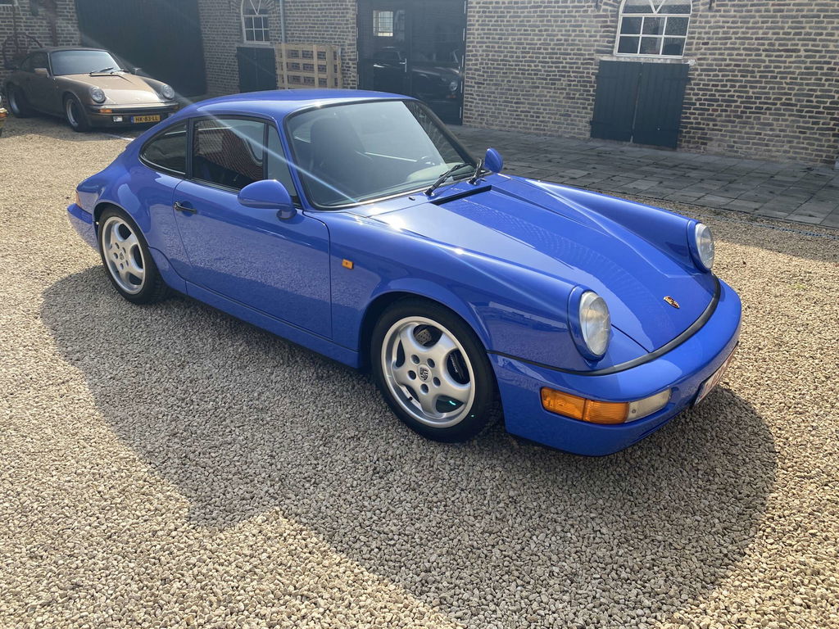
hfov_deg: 67.3
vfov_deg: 53.1
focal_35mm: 26
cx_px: 420
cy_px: 314
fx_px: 630
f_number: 1.8
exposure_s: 1/1565
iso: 32
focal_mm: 4.25
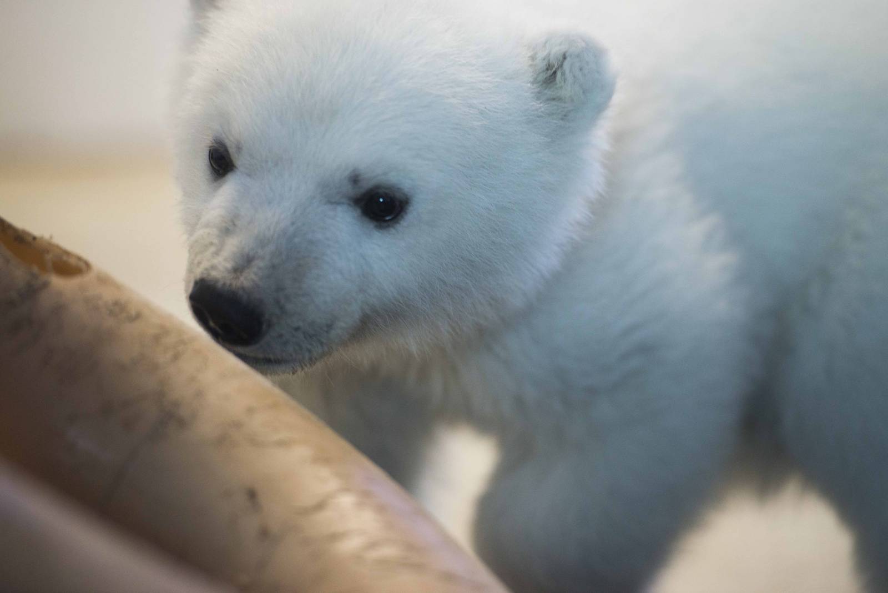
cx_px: 444
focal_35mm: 200
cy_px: 296
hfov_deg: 10.3
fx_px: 4935
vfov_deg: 6.9
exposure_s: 1/250
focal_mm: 200
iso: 1250
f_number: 3.2
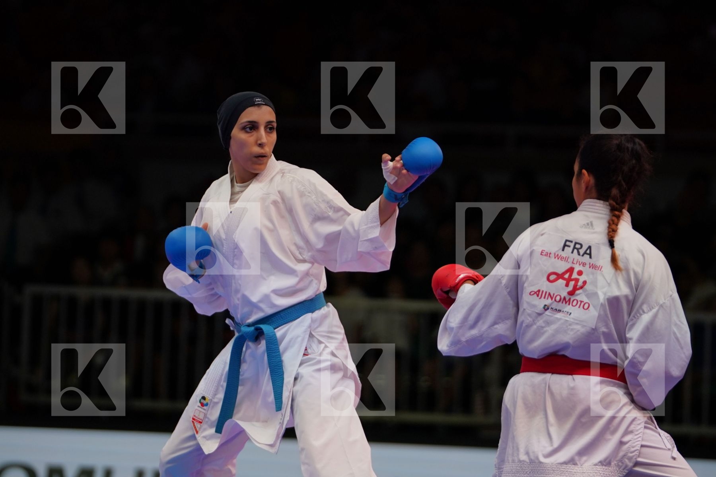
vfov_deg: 6.1
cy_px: 238
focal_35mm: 226
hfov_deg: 9.1
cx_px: 358
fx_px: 4495
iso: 500
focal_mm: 151
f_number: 2.8
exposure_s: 1/1000
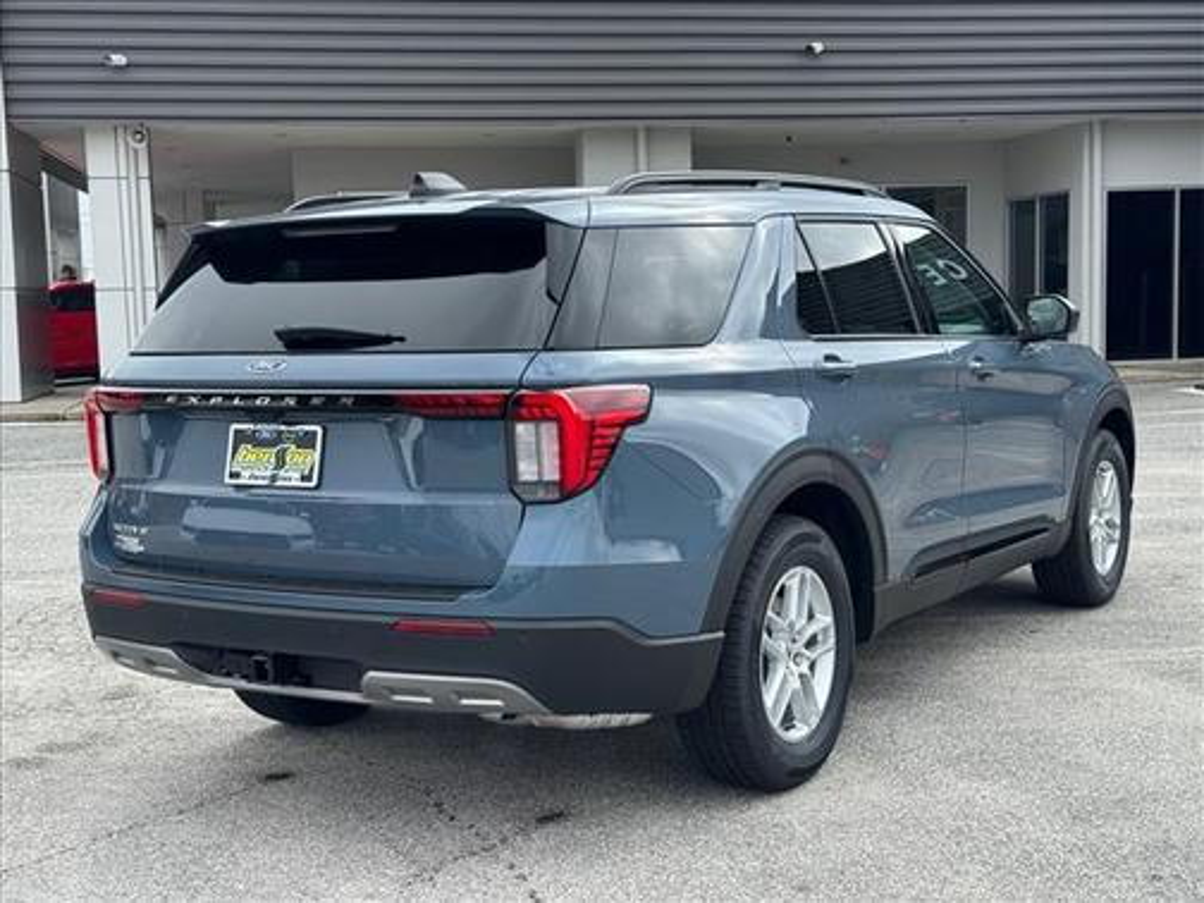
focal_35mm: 48
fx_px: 1670
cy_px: 452
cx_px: 602
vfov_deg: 30.3
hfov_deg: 39.7
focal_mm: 6.76
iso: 64
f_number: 1.78
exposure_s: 1/1597
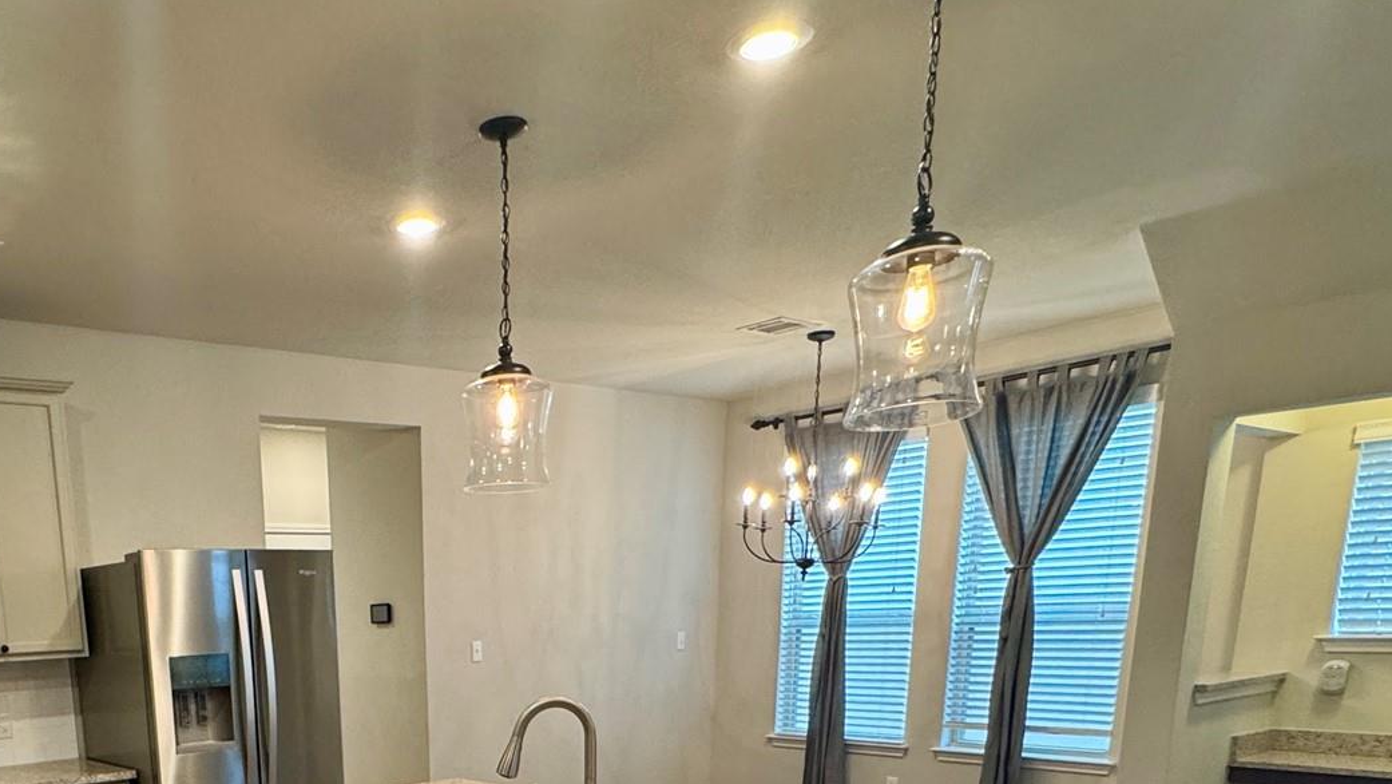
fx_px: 1108
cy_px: 895
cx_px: 368
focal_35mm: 30
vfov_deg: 33.2
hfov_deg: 61.1
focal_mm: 2.22
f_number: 2.2
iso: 250
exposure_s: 1/60
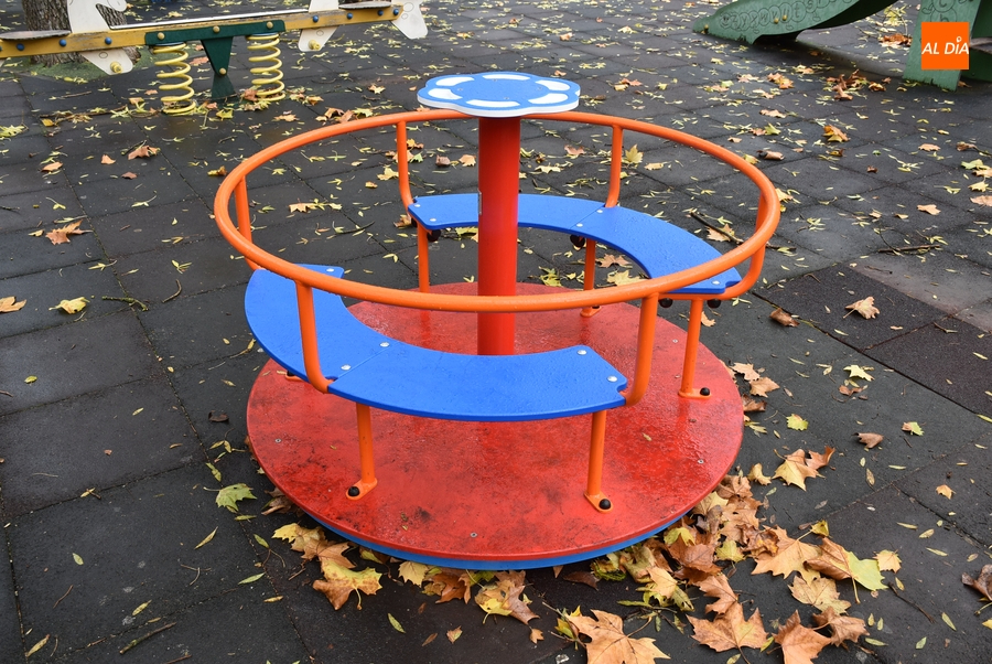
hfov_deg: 57.2
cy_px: 332
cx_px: 496
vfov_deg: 40.1
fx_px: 910
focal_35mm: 33
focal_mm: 22
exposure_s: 1/125
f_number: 5.6
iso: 400
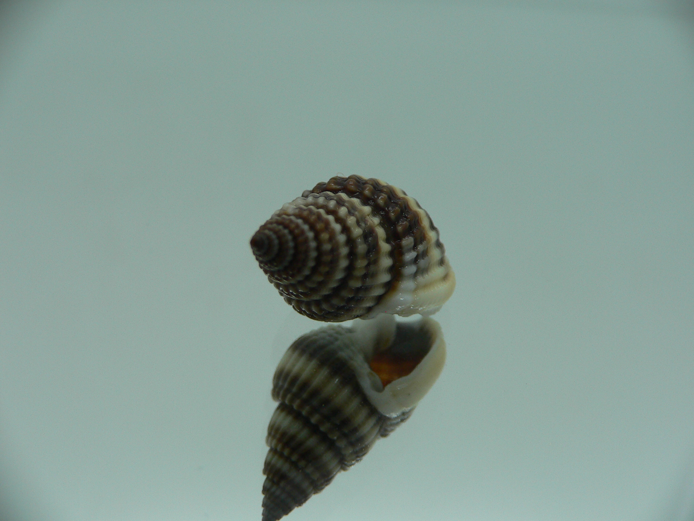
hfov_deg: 52.6
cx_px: 347
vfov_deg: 40.7
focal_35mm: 35
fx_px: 702
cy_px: 260
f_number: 2.8
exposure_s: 1/60
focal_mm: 4.6
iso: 80
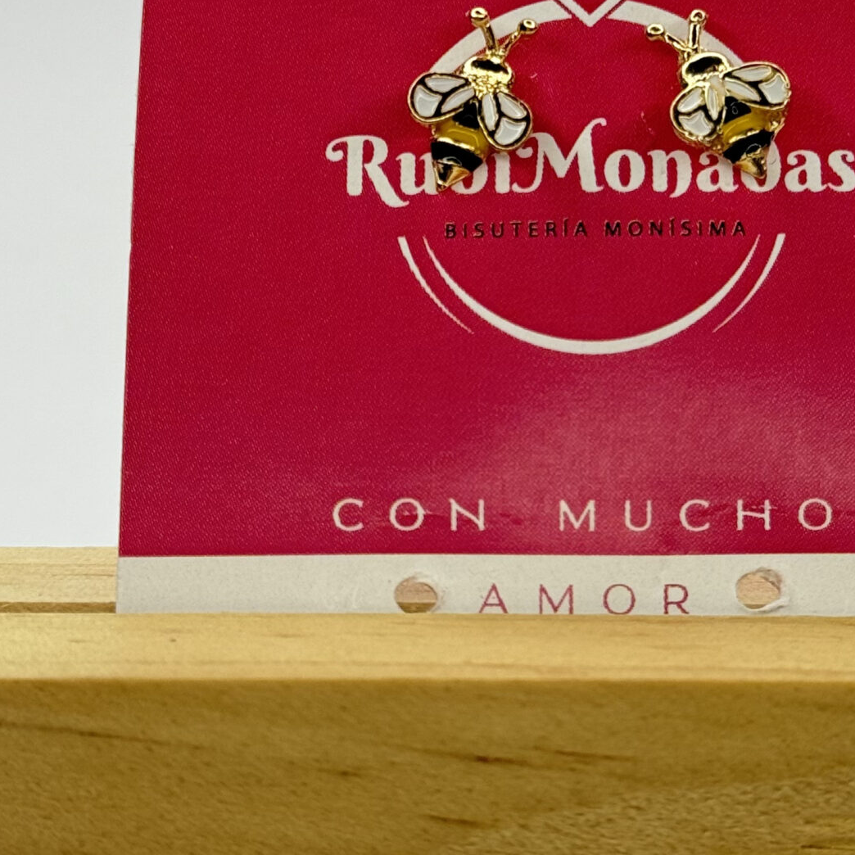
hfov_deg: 16.7
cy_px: 331
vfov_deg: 16.7
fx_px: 2906
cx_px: 633
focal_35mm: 104
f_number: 1.78
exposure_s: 1/100
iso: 125
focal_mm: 6.76
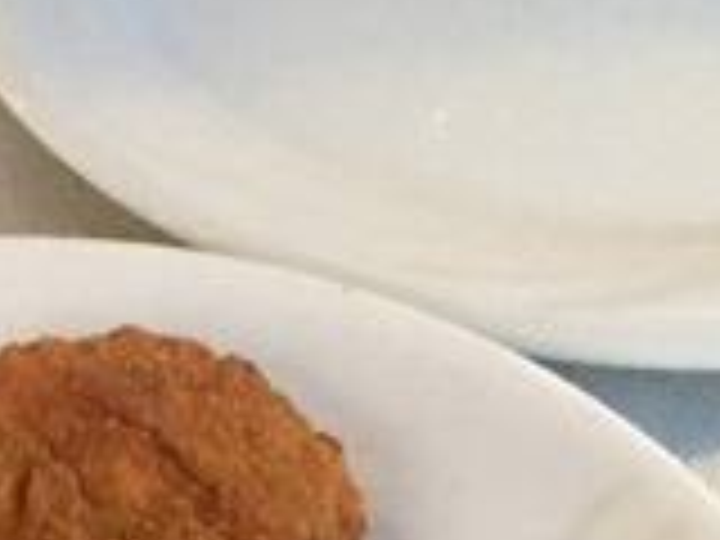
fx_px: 3016
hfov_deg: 11.7
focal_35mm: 145
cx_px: -882
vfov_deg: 9.9
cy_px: 810
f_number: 2.2
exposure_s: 1/17
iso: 250
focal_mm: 4.15
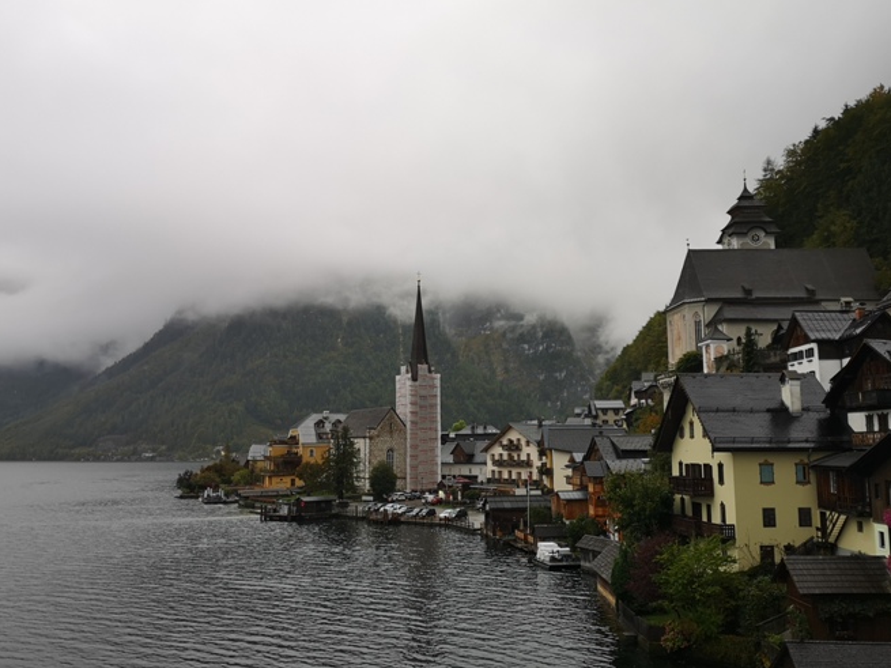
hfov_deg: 55.3
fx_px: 849
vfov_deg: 42.9
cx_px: 430
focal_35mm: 33
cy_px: 341
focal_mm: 3.95
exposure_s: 1/608
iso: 50
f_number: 1.8
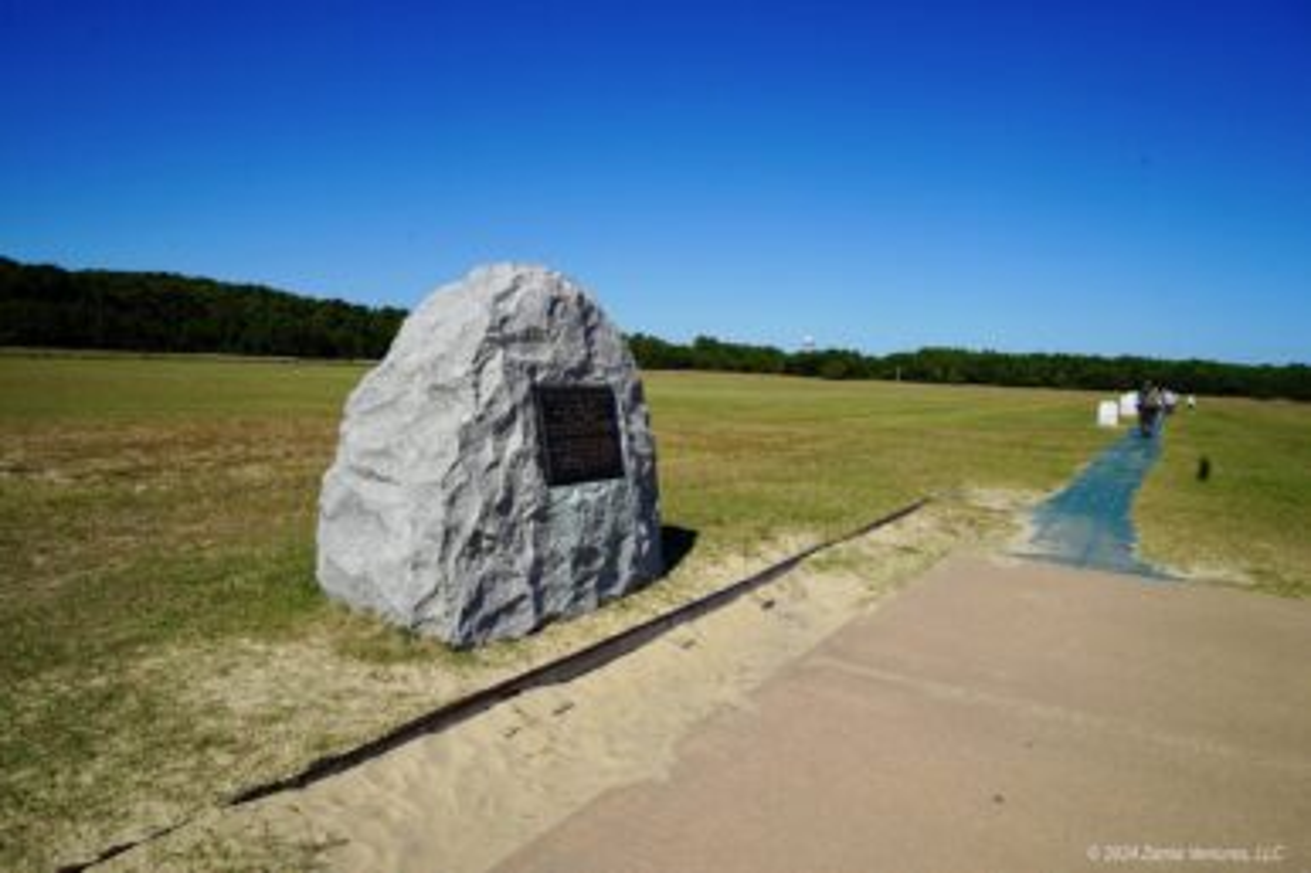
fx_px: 874
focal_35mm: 24
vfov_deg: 53.1
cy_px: 436
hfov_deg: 73.8
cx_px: 656
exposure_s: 1/320
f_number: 11
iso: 100
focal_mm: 24
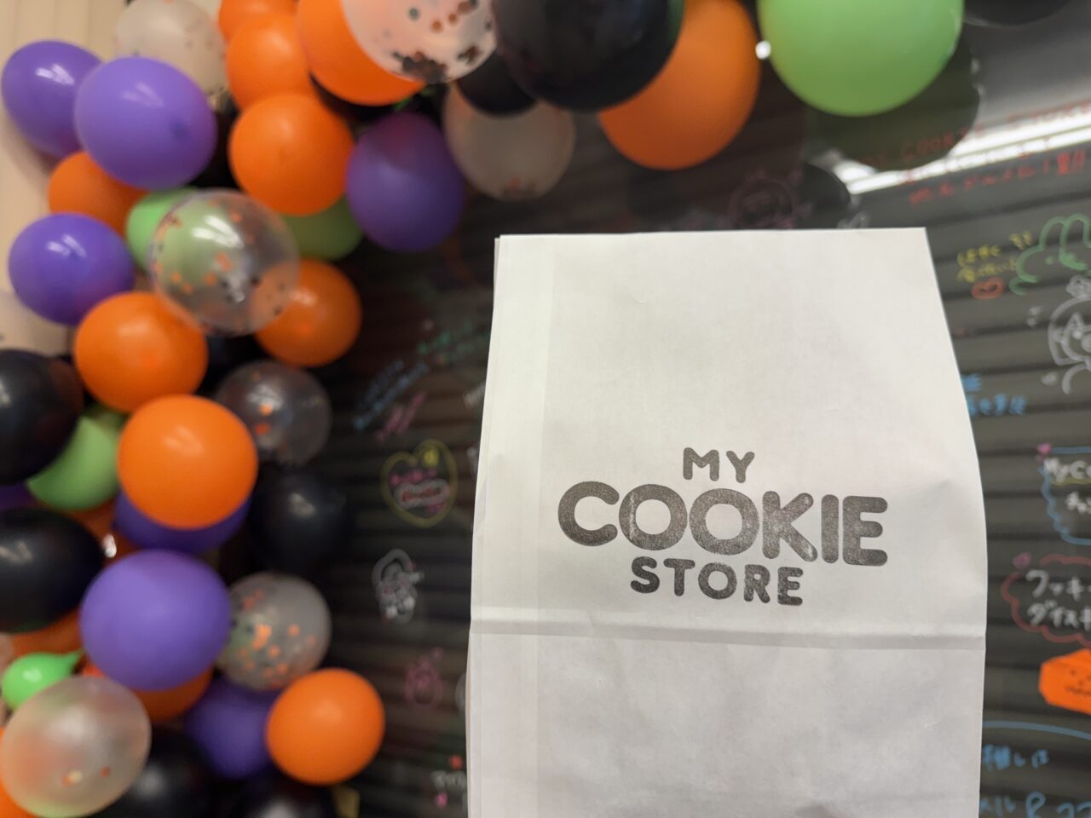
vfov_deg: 56.8
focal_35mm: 24
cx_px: 546
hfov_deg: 71.6
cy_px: 409
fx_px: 756
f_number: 1.78
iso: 64
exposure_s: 1/100
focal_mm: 6.76
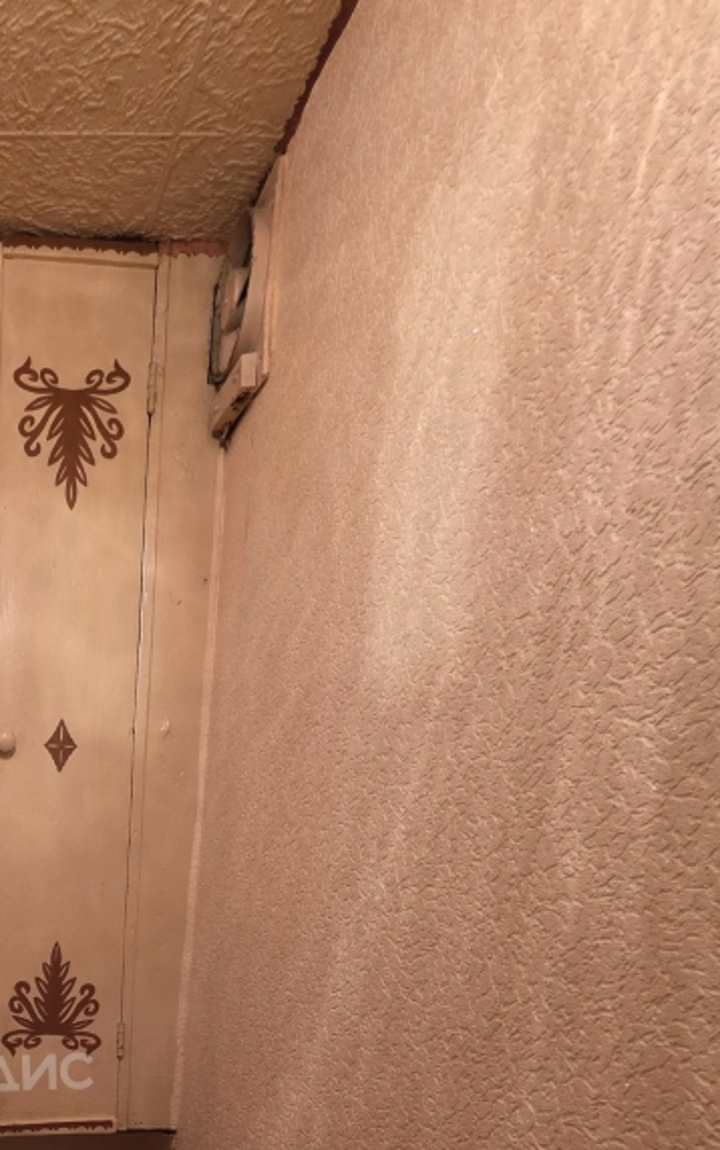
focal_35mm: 26
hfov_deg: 39.7
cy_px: 1074
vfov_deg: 58.1
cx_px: -54
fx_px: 815
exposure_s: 1/50
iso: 200
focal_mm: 2.2
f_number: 1.9
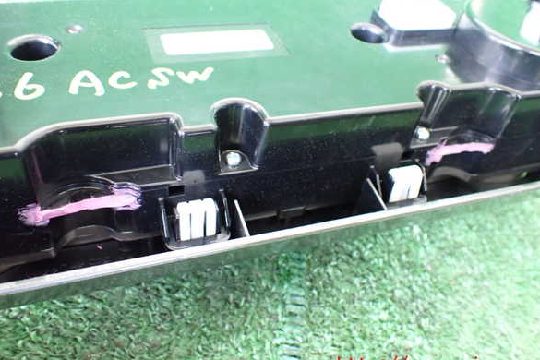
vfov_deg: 41.1
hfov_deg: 58.7
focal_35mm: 32
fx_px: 480
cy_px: 170
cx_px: 269
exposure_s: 1/30
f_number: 2.3
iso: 800
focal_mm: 5.4
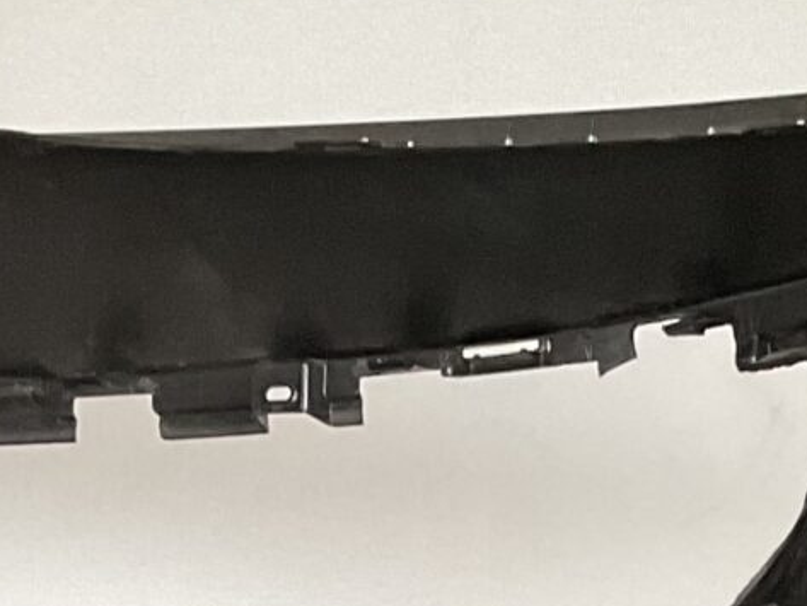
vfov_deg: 8.7
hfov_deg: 12.6
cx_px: 450
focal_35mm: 157
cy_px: 1369
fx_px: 3661
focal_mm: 3
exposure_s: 1/50
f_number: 1.8
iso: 100
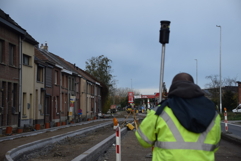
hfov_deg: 23.4
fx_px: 582
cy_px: 80
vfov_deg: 15.7
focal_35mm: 87
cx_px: 120
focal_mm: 58
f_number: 5
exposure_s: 1/1250
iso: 400
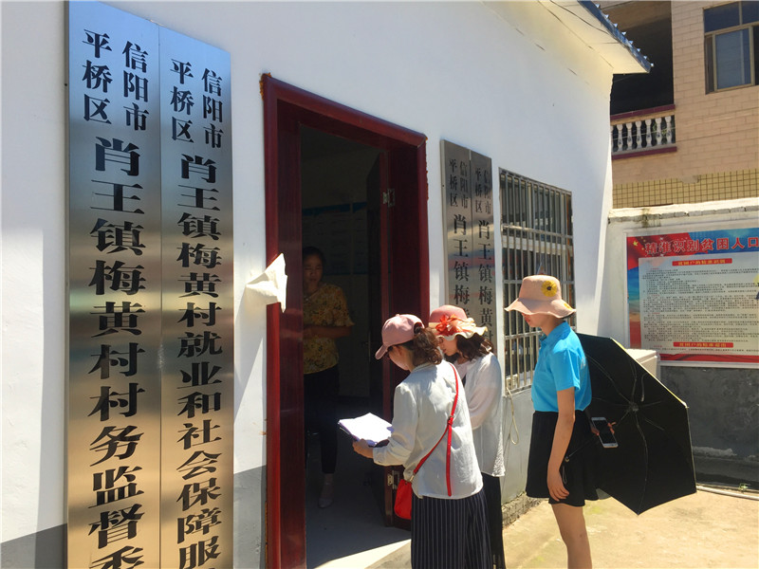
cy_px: 284
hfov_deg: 61.7
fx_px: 636
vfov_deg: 48.2
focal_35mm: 29
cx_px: 380
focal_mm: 4.15
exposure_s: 1/1276
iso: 32
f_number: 2.2
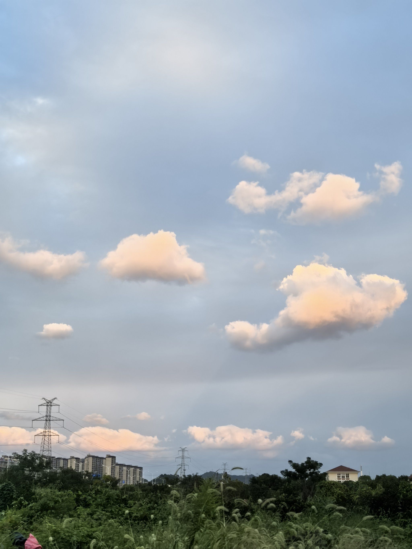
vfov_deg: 42.9
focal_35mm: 44
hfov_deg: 32.9
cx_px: 206
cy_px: 274
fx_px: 698
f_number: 1.4
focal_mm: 6.98
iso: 400
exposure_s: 1/1000
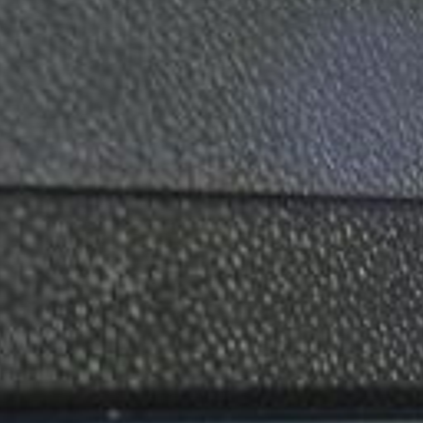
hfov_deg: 3.9
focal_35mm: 446
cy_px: 689
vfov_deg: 3.9
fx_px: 6166
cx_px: 707
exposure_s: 1/13
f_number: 4.5
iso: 2000
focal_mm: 70
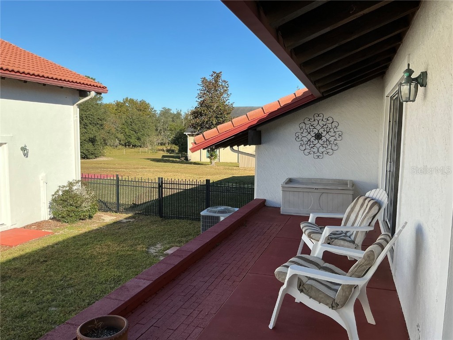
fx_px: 366
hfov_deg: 63.4
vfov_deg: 49.7
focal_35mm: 28
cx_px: 226
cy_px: 170
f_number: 1.8
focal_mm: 3
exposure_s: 1/1195
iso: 25
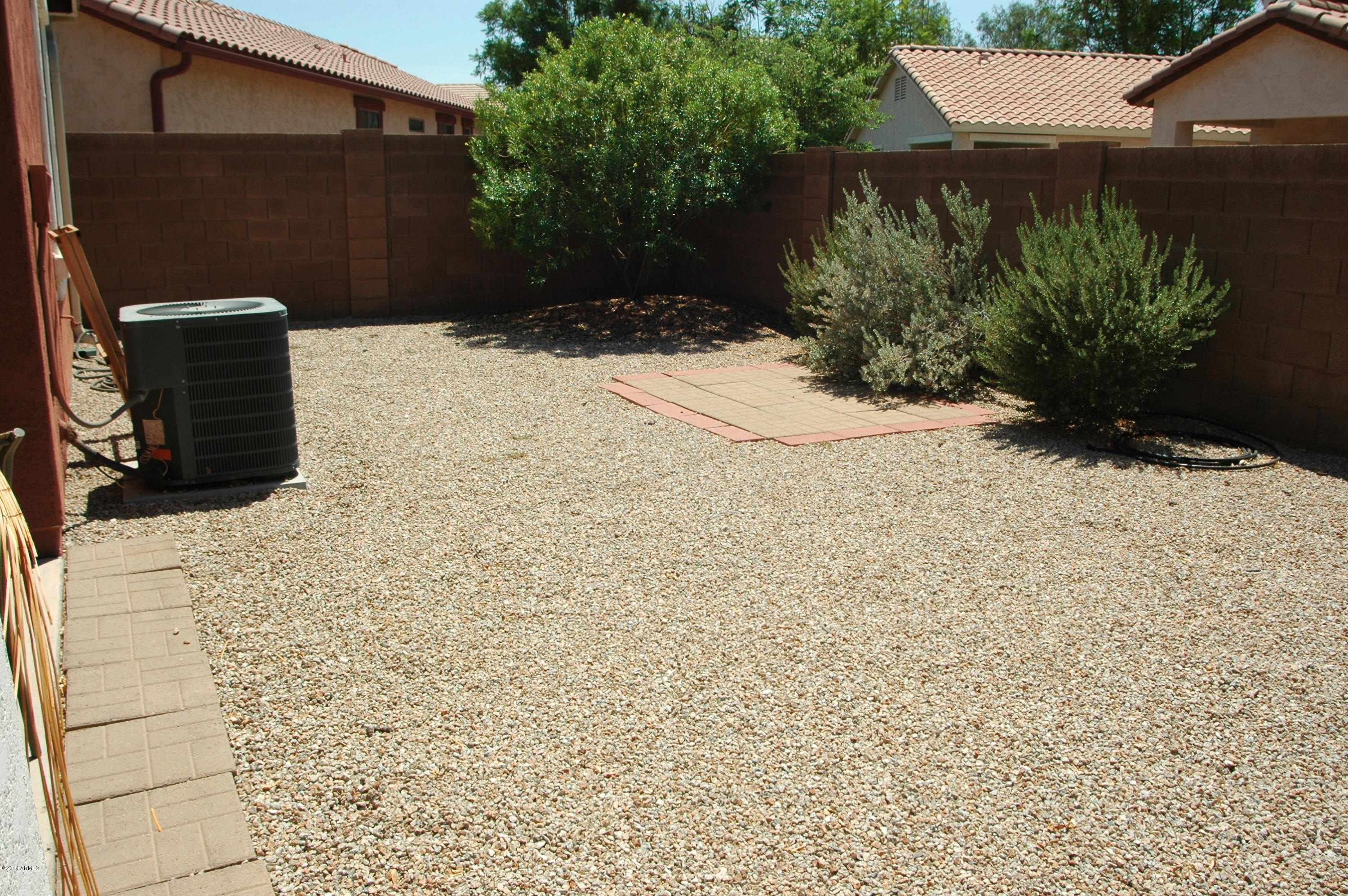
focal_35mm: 30
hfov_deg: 62.0
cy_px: 448
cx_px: 674
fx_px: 1122
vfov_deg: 43.5
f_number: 10
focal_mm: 20
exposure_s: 1/320
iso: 200
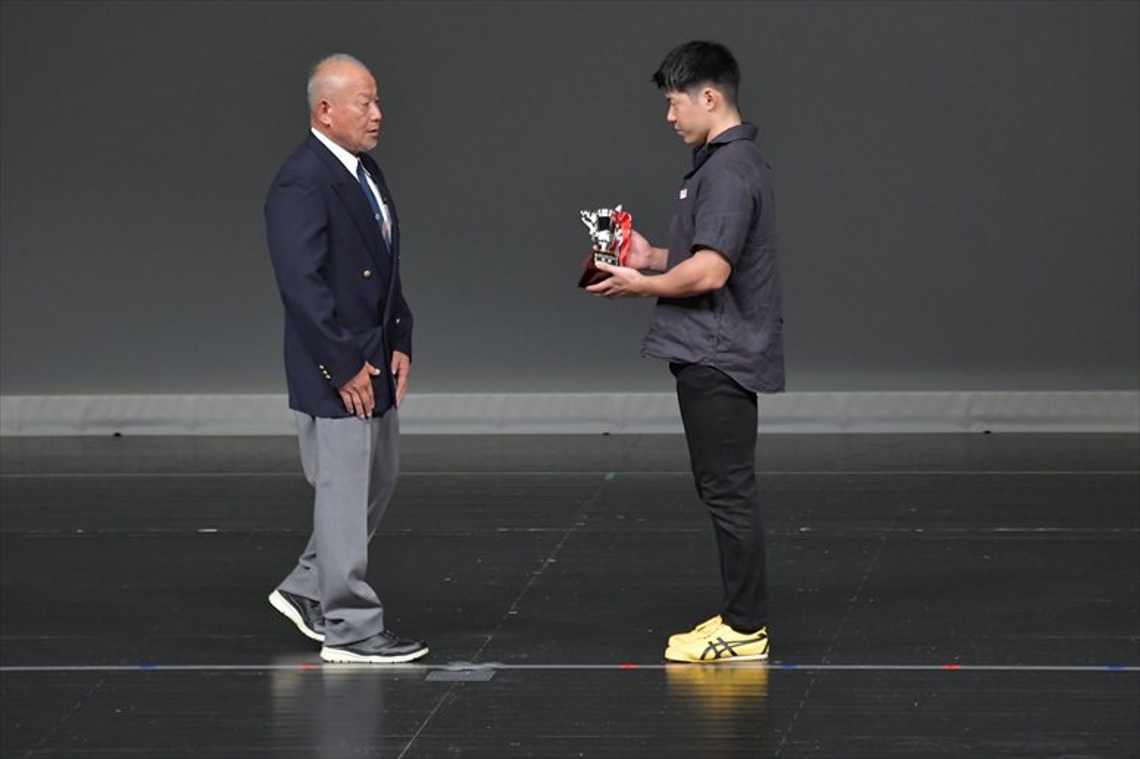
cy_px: 380
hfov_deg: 6.5
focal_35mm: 315
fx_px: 9970
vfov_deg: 4.4
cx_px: 570
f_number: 5.6
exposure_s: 1/400
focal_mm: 210
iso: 4000
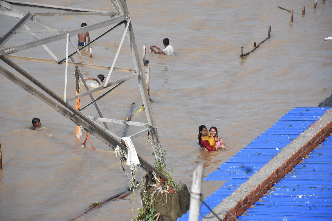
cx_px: 166
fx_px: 1937
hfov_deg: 9.8
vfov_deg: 6.5
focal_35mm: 210
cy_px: 110
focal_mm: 140
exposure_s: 1/1000
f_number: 5.6
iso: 800
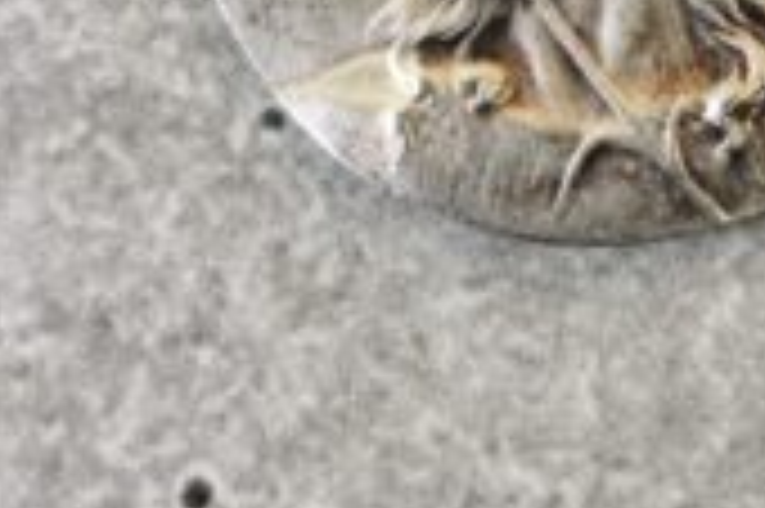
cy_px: -211
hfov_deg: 9.0
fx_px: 4840
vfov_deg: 6.0
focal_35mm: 228
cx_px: 576
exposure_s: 1/50
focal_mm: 6.19
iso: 200
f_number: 1.65
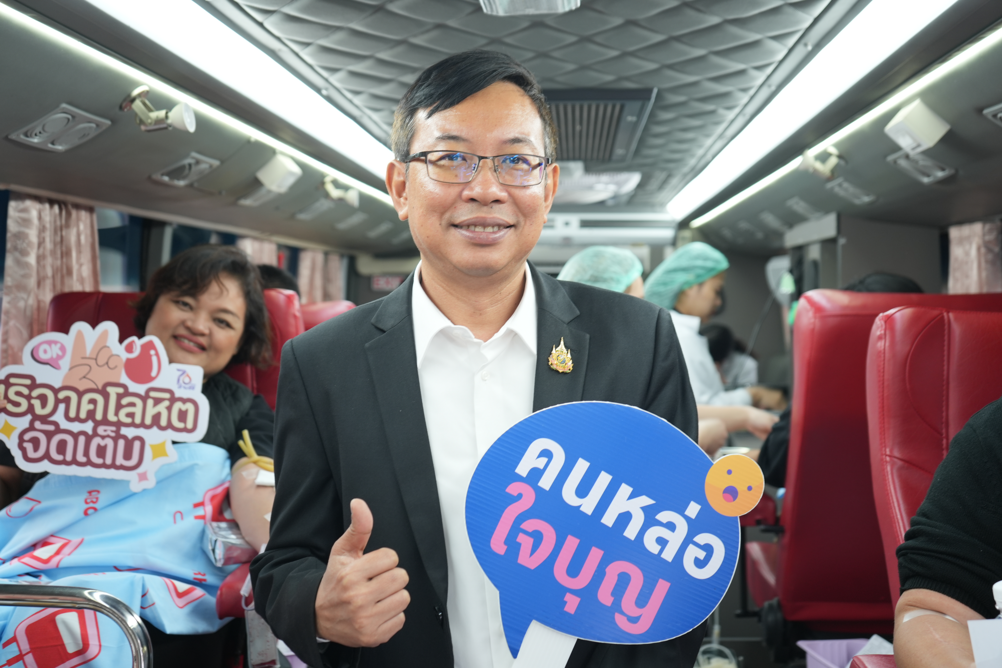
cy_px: 334
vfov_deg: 31.2
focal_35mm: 43
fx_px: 1197
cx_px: 501
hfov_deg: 45.4
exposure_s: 1/50
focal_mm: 43
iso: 400
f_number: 4.5
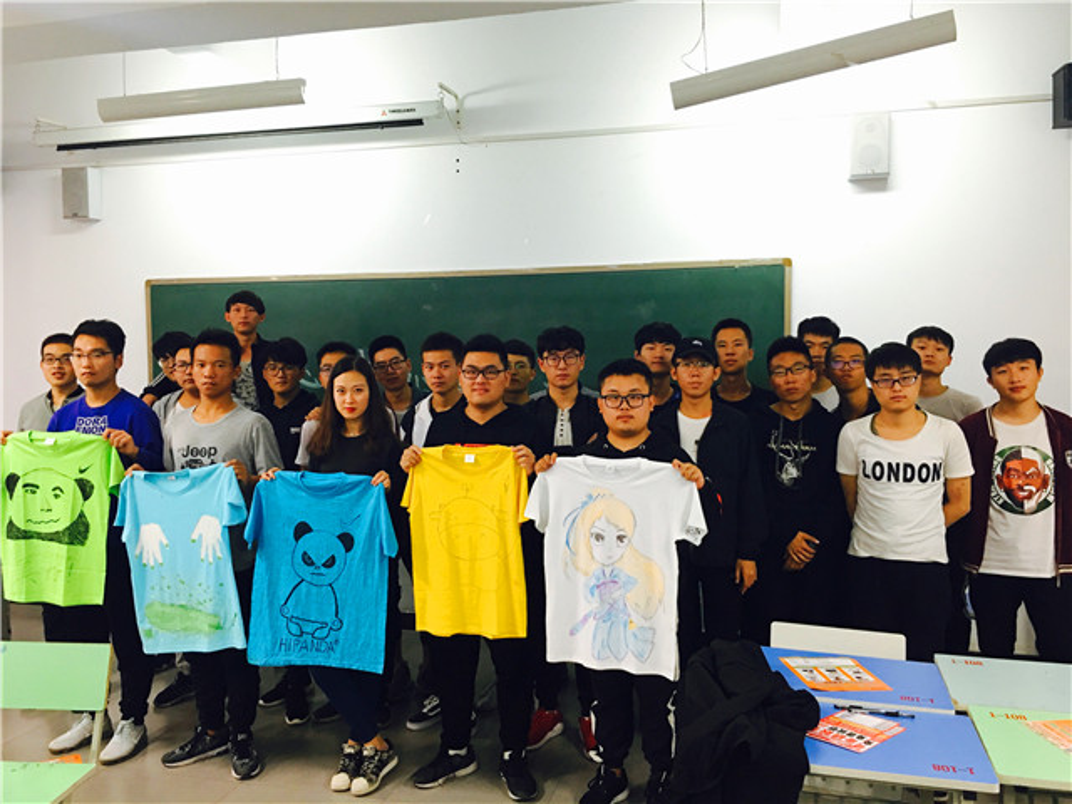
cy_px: 402
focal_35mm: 29
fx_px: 898
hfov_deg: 61.7
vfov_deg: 48.2
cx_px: 536
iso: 80
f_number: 2.2
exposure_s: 1/17
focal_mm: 4.15
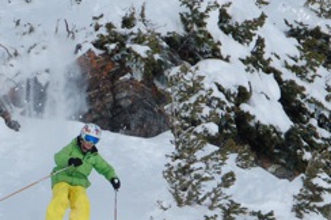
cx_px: 87
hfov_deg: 5.0
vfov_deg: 3.3
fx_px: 3795
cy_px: 262
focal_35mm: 413
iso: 1600
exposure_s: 1/2000
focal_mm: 105
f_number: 11
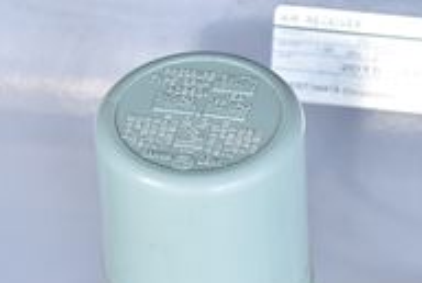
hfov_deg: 6.7
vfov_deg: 4.5
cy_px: 224
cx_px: 365
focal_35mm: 304
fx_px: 3572
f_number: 6.3
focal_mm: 78
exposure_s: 1/200
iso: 1250
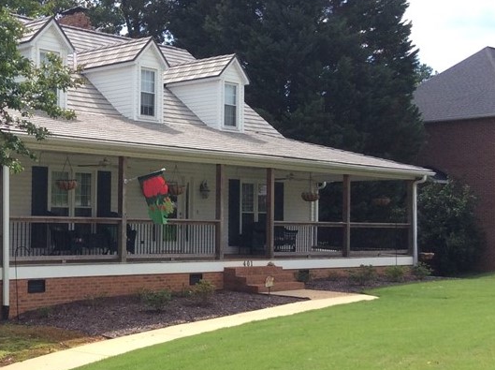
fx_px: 914
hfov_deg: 29.3
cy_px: 194
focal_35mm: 64
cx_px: 66
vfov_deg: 22.9
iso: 32
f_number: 2.4
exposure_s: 1/880
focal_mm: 3.3
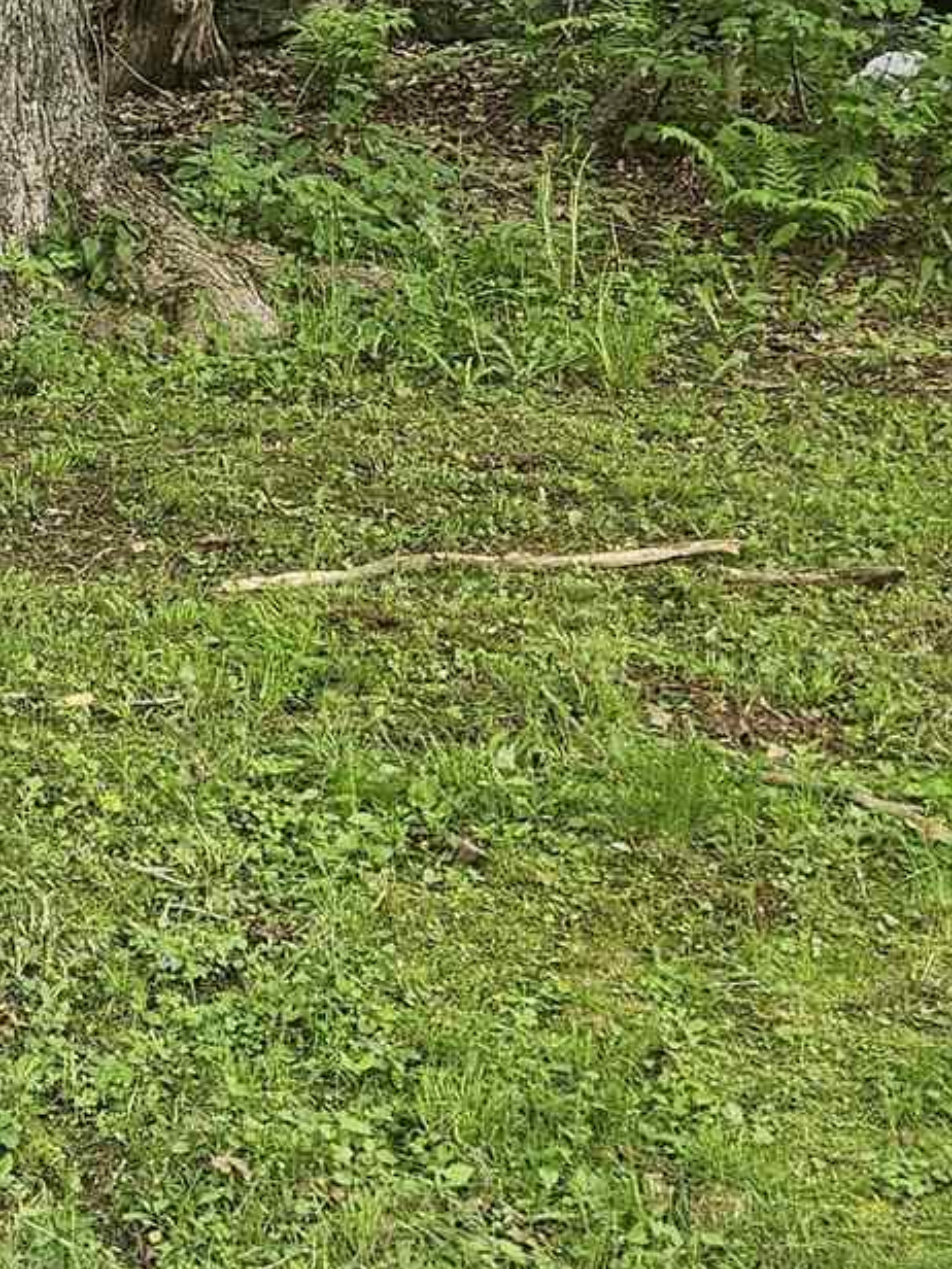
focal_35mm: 86
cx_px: -563
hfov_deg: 15.5
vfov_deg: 22.4
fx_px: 3154
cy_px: 222
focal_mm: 5.4
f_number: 1.8
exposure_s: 1/120
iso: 50
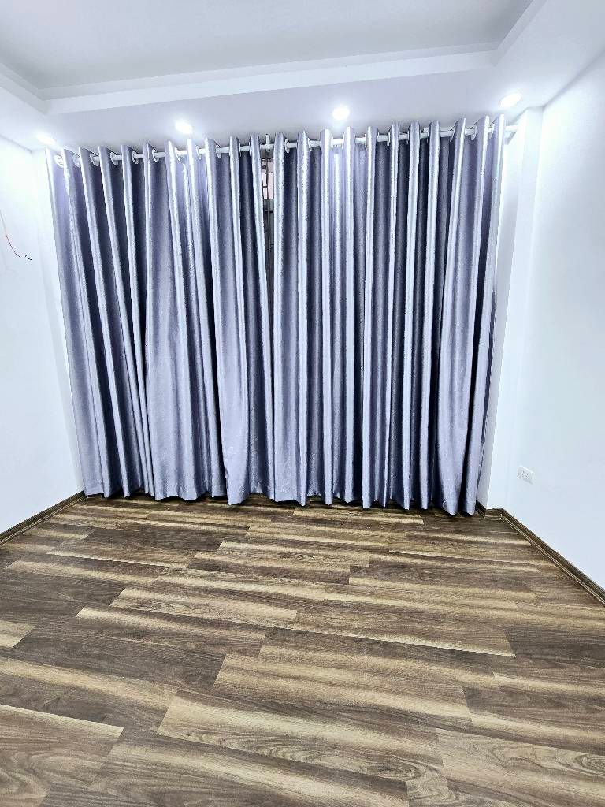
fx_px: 303
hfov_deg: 89.9
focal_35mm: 13
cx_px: 302
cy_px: 404
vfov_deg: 106.2
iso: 125
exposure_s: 1/50
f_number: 2.2
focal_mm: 2.2
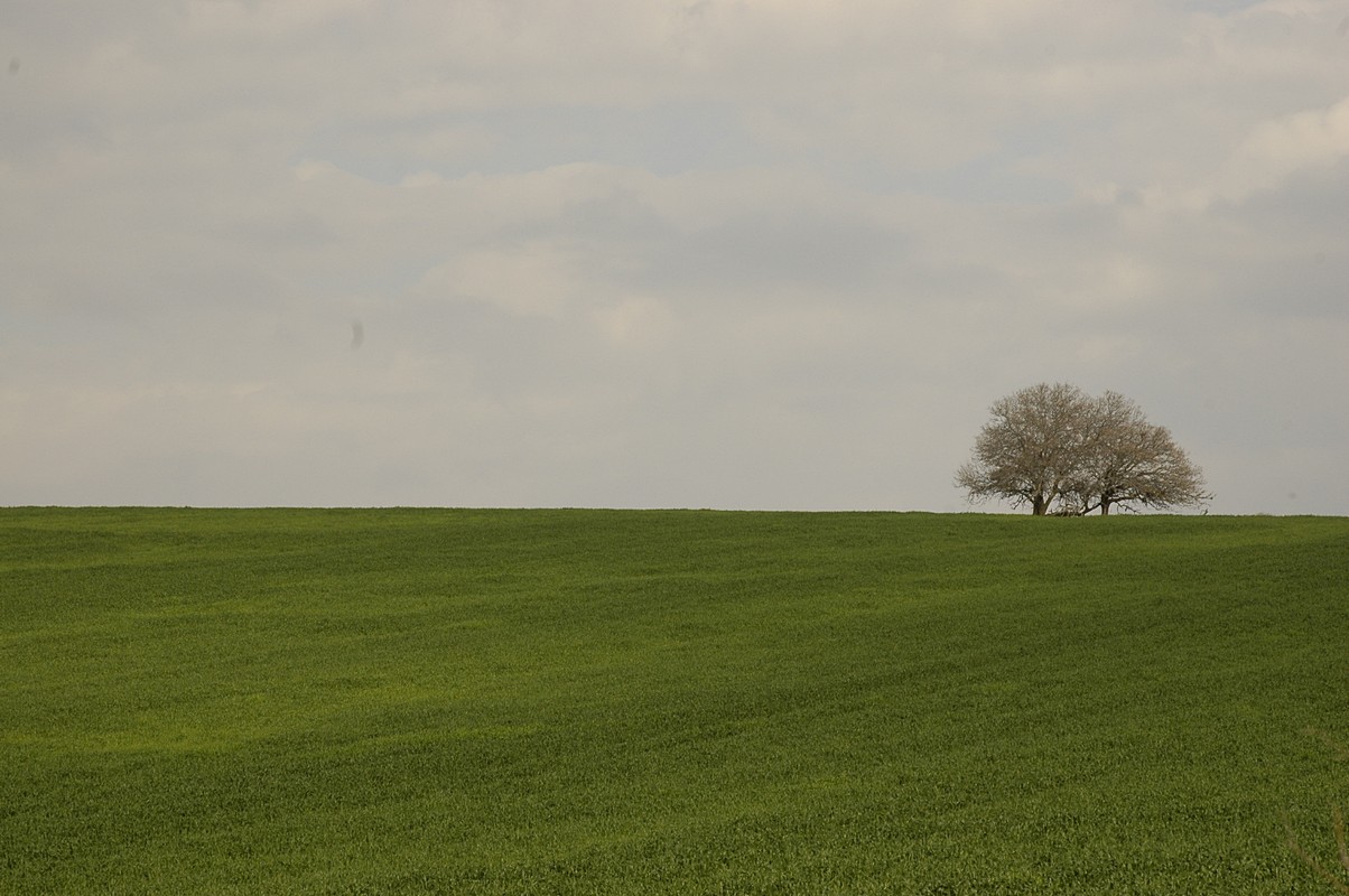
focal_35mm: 120
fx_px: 4492
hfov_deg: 17.1
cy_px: 448
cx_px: 674
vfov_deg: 11.4
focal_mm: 80
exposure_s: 1/400
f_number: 10
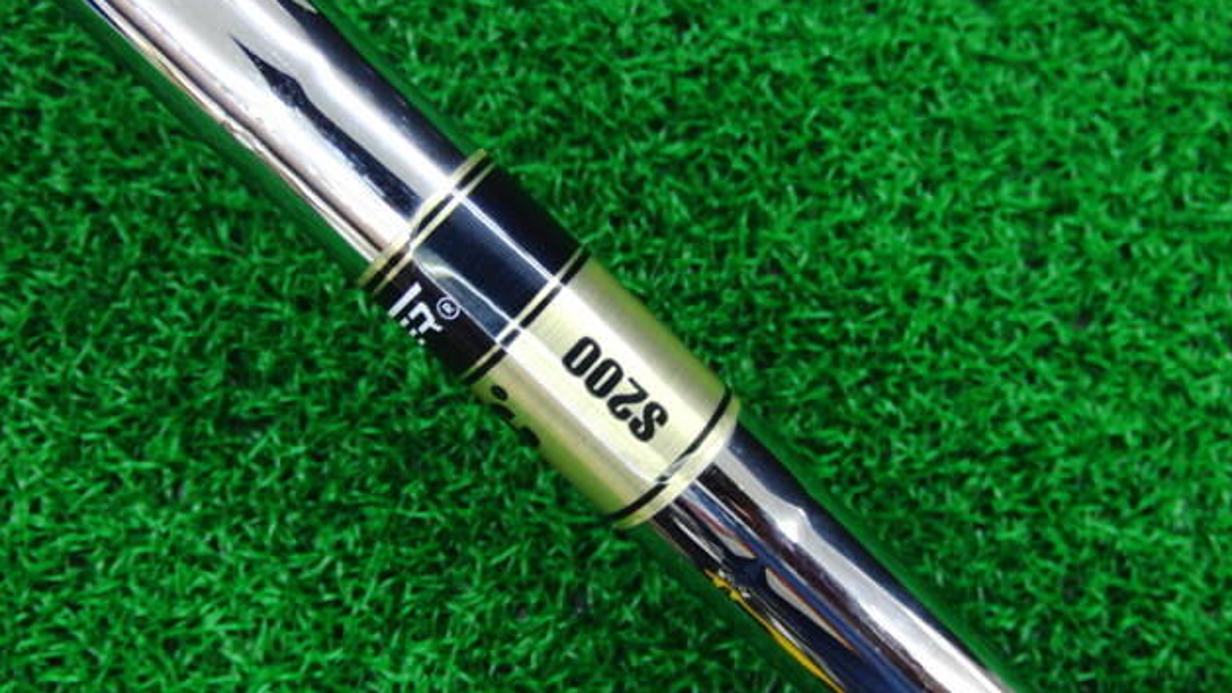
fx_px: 1340
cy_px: 352
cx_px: 609
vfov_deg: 29.0
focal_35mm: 41
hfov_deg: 49.4
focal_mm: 6.42
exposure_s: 1/40
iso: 400
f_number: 3.6
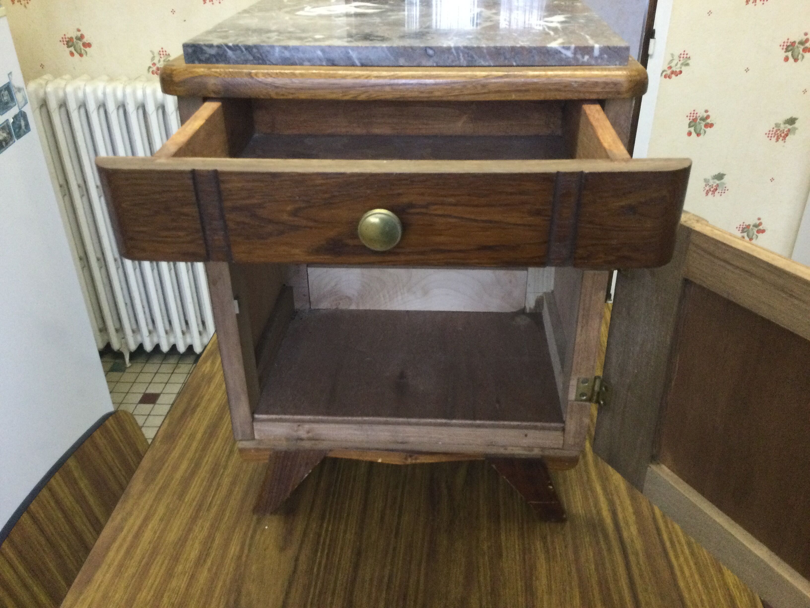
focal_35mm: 31
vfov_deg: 45.4
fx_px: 725
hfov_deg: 58.4
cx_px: 405
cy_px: 304
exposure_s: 1/20
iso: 200
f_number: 2.4
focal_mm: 3.3
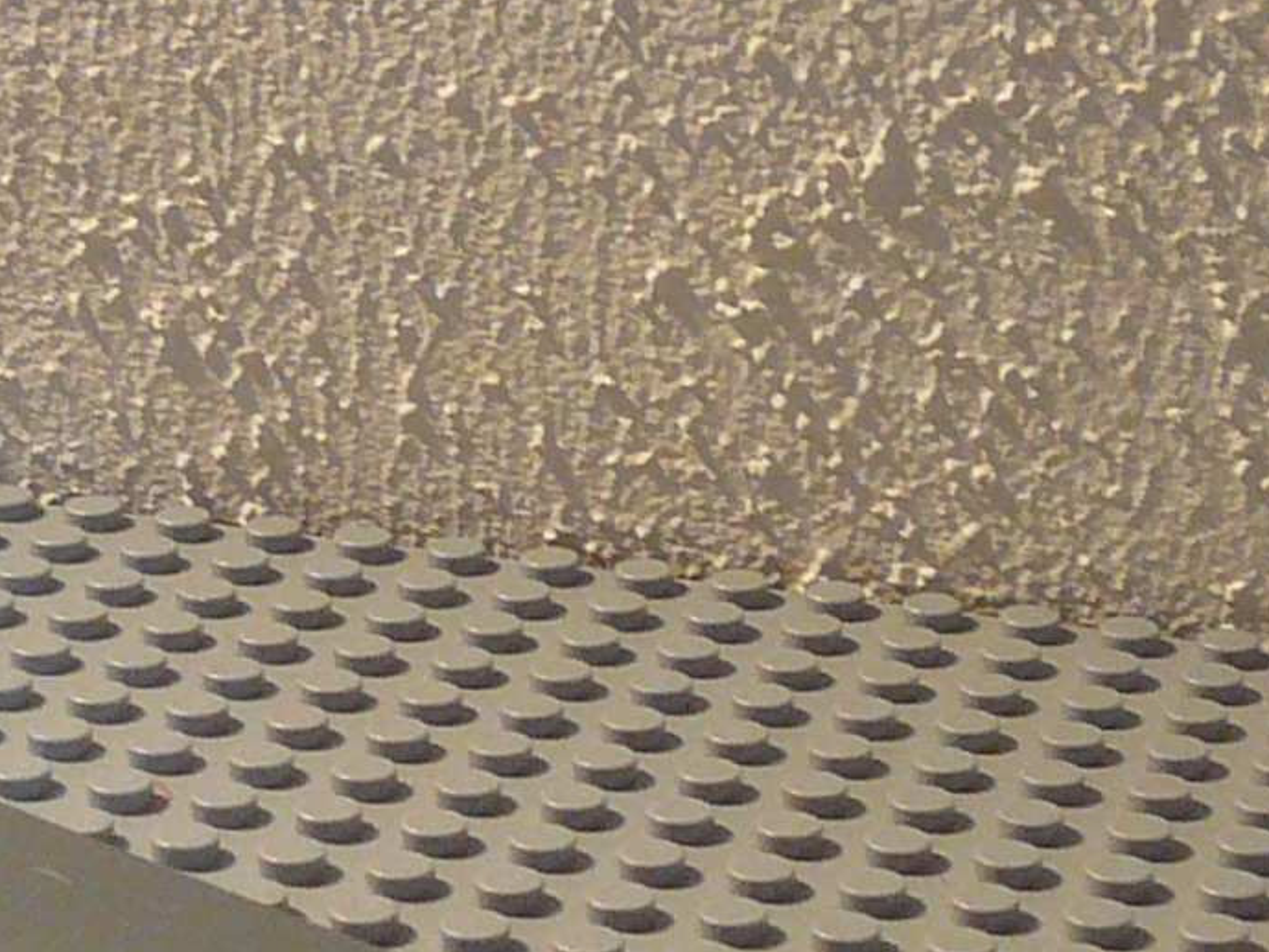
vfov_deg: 11.3
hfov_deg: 15.1
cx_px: 379
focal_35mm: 130
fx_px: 4767
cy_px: 1044
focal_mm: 5.2
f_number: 2.8
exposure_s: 1/30
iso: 200
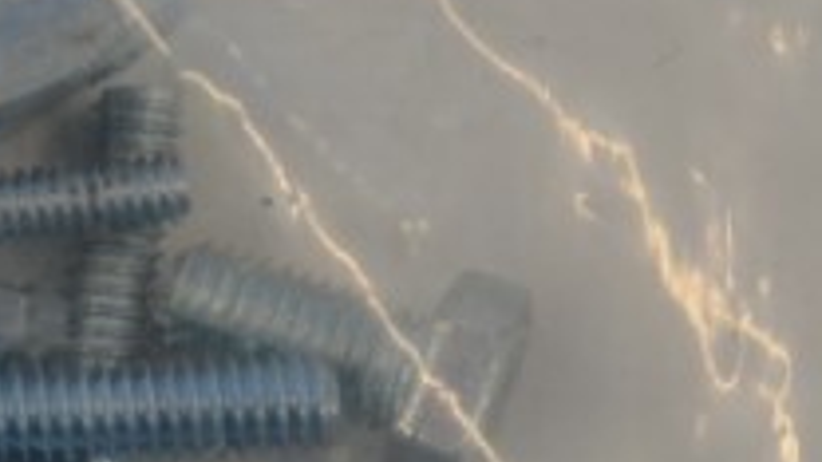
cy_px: 130
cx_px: -154
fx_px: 4185
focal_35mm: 192
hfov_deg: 11.0
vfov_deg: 6.3
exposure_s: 1/125
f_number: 5.6
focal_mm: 22
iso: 400
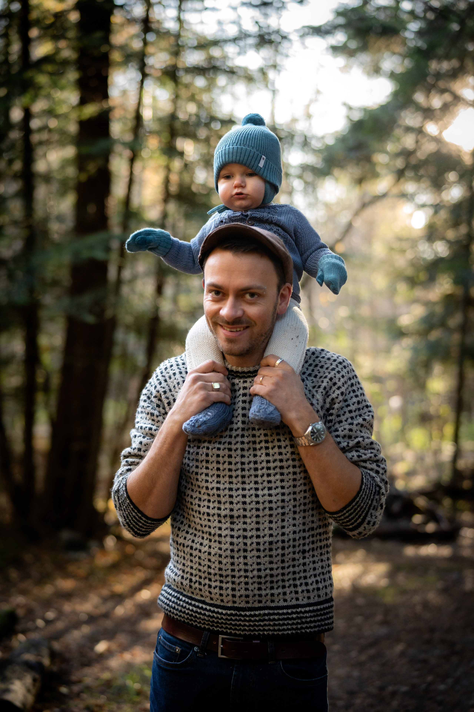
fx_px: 987
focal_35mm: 50
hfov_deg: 27.0
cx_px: 237
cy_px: 356
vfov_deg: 39.6
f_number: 1.8
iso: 2000
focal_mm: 50
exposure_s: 1/800
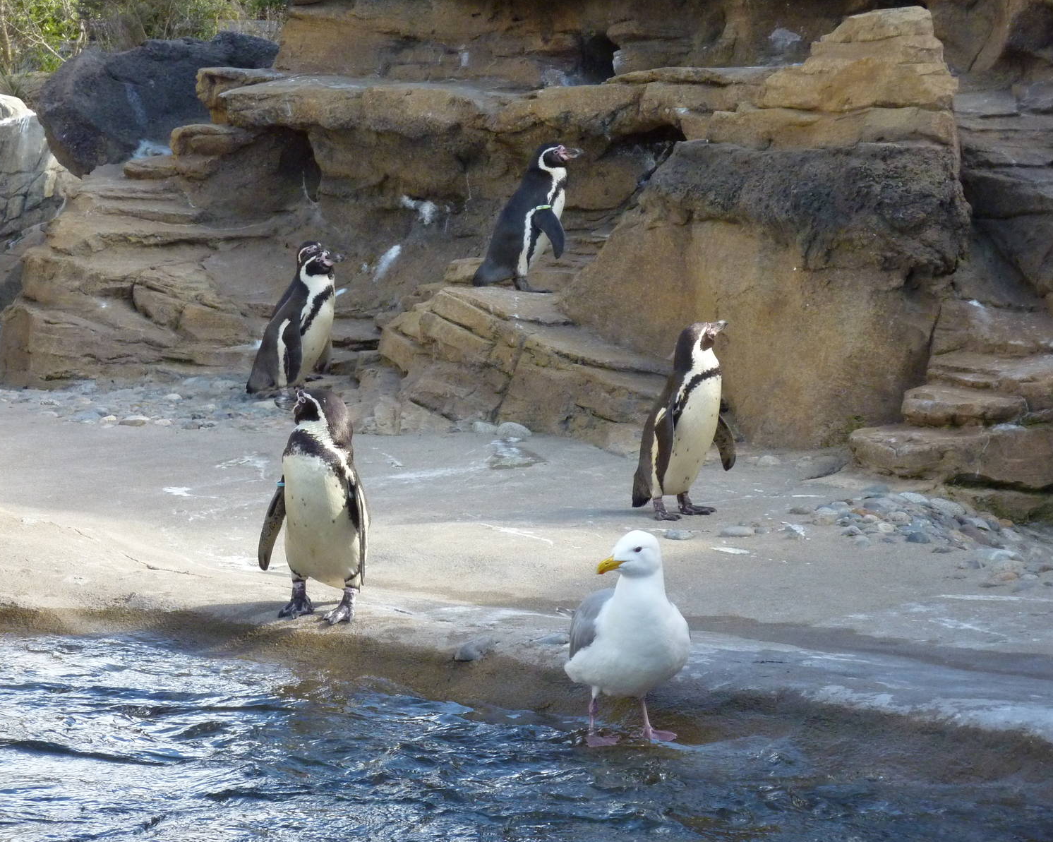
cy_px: 420
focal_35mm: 134
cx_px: 548
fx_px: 4175
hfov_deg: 14.4
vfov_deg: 11.5
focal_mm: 21
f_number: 4.4
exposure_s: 1/500
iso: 320
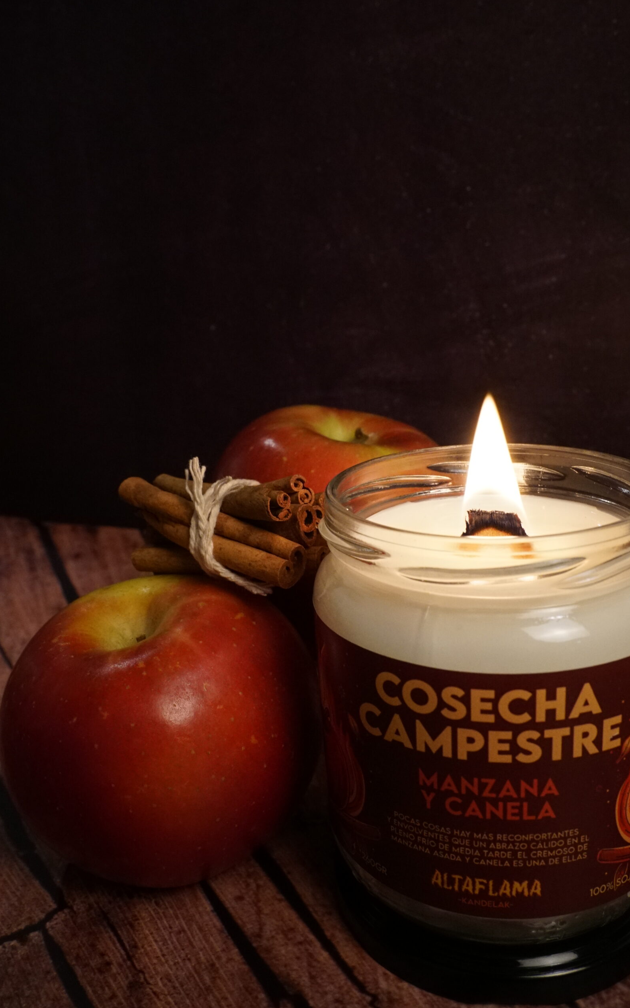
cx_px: 338
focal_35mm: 33
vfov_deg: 58.1
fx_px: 907
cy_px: 500
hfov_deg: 38.3
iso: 6400
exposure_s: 1/100
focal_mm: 32
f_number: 14
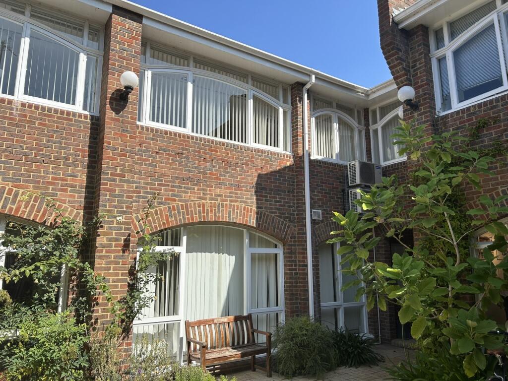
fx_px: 382
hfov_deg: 67.3
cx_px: 254
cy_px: 190
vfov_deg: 53.1
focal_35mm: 26
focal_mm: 5.7
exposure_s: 1/2571
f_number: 1.5
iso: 50
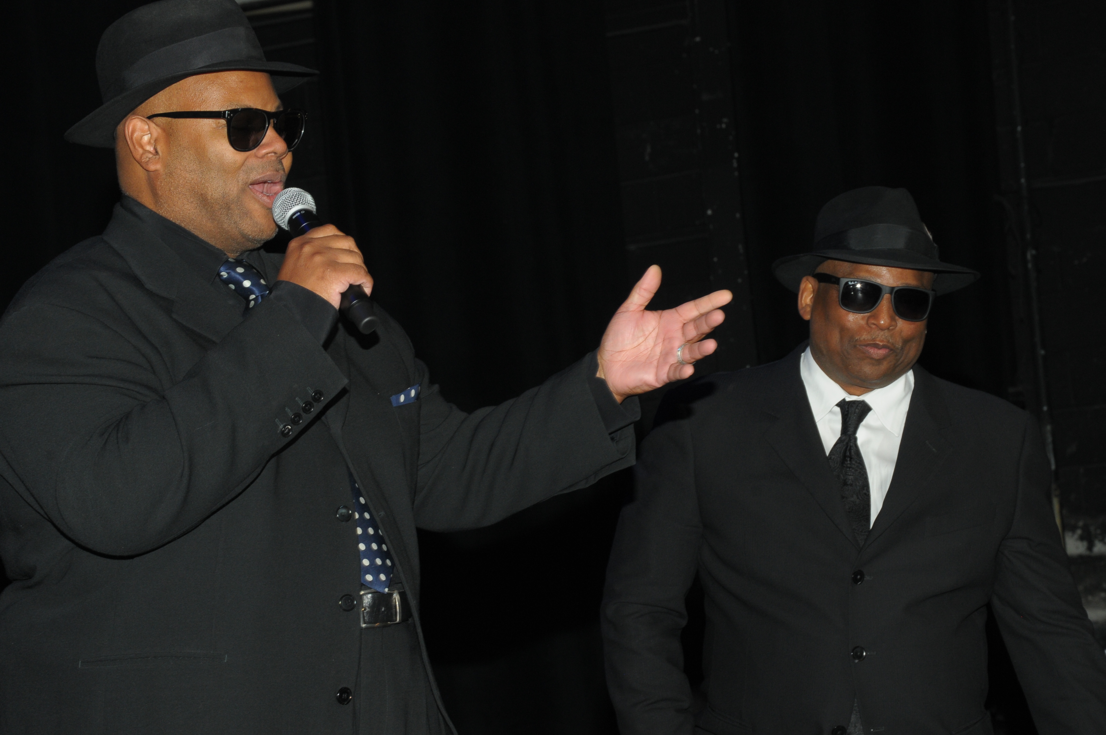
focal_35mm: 142
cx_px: 553
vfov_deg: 9.6
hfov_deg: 14.4
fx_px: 4373
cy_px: 368
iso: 400
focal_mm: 95
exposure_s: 1/80
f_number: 14
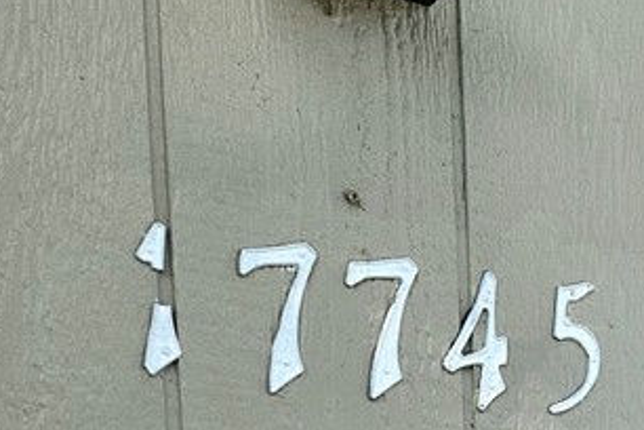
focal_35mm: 80
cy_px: 685
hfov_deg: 21.7
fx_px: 1431
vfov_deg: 15.5
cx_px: 930
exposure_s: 1/2000
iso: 50
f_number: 1.8
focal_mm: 5.4
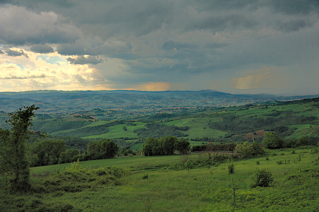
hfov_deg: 50.7
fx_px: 336
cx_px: 160
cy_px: 106
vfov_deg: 35.0
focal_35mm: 38
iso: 200
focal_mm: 38
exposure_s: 1/640
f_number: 5
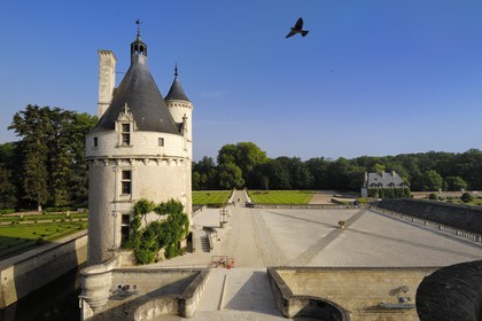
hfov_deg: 90.0
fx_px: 241
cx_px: 241
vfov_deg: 67.4
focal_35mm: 18
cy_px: 160
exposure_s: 1/350
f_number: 7.1
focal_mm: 12
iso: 100
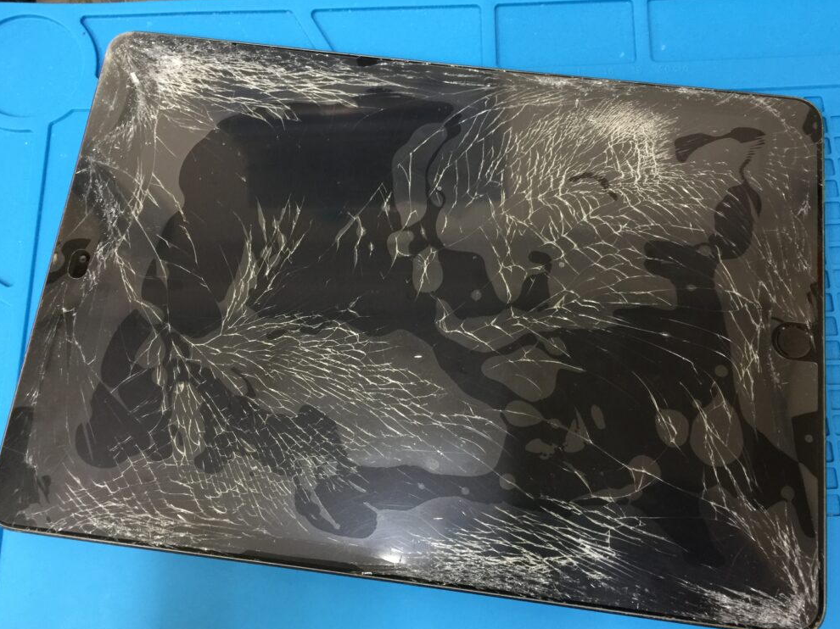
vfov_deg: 46.8
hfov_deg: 60.0
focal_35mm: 30
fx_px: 728
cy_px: 323
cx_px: 431
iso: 80
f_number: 2.2
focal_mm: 4.15
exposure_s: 1/17
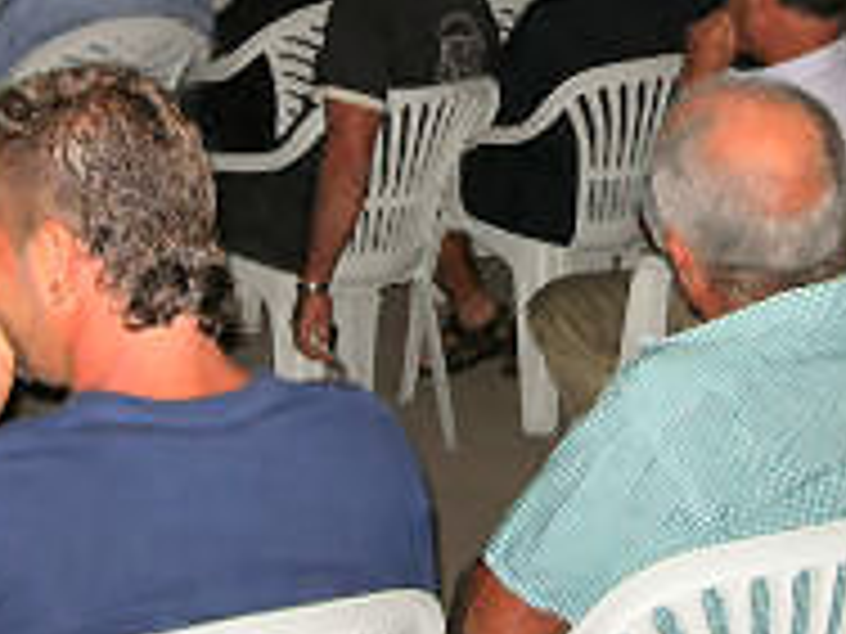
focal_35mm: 119
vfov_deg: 12.3
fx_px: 2908
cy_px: -18
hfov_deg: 16.5
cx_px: 652
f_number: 2.8
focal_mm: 7.8
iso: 75
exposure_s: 1/60.1
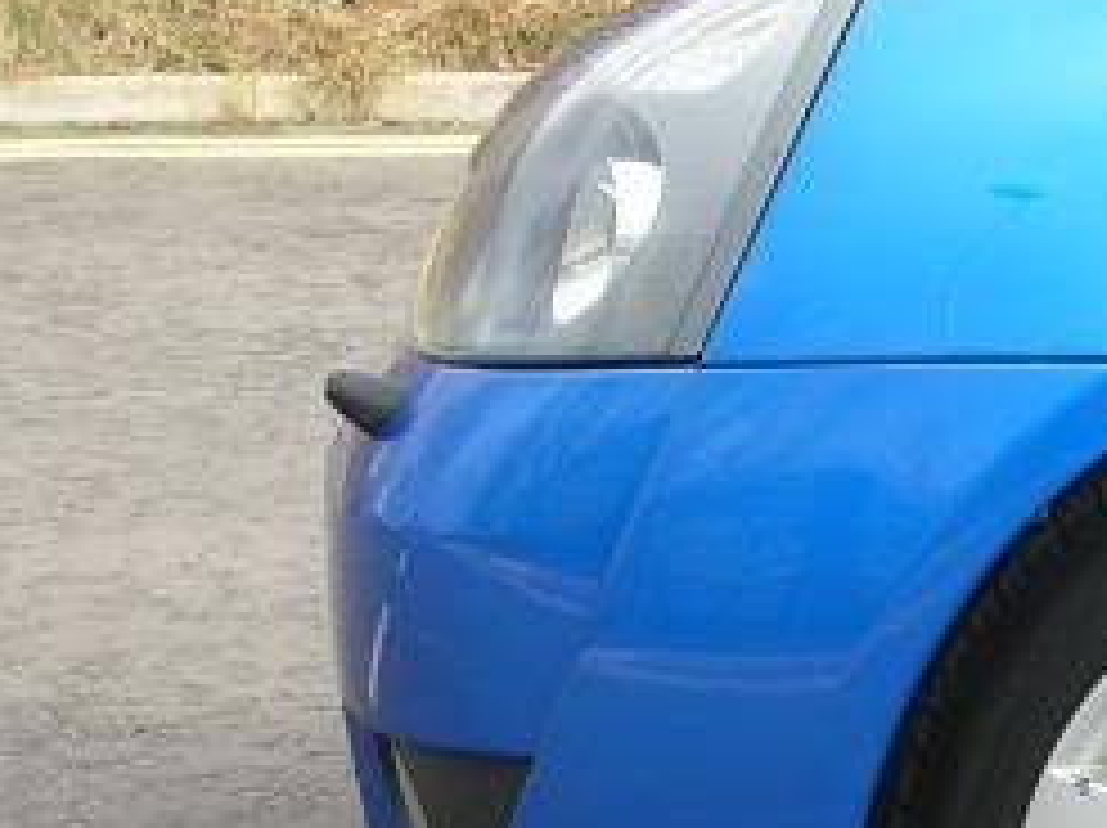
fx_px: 3323
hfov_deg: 18.1
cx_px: 1282
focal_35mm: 104
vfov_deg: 14.1
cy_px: 659
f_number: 3
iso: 50
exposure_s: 1/86.4
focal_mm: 6.6
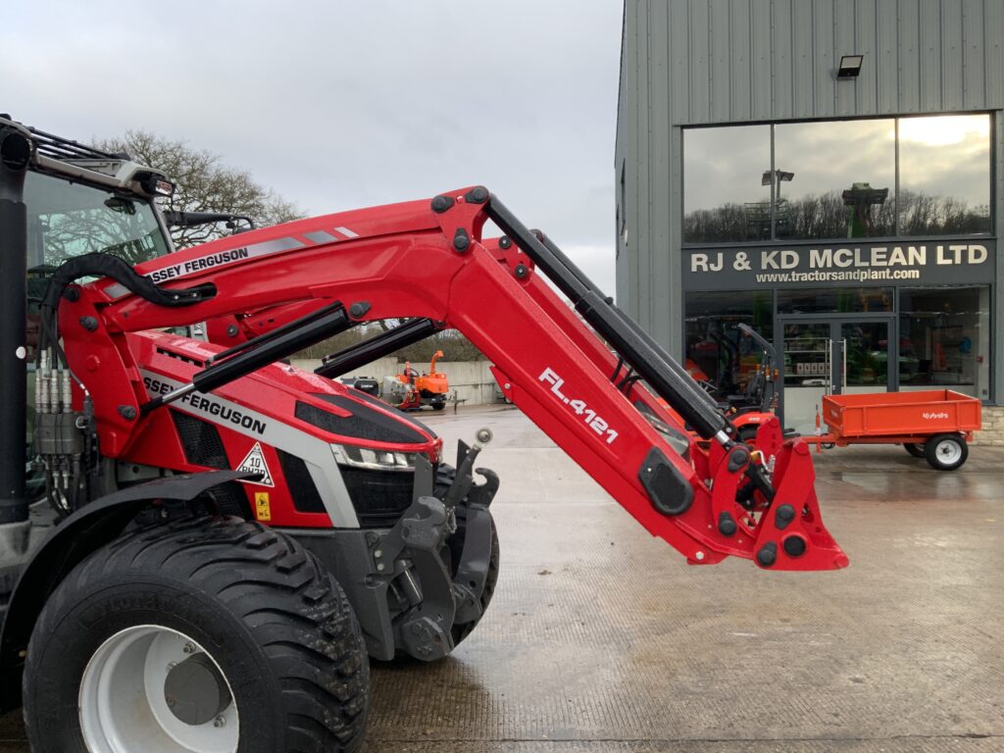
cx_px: 502
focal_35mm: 29
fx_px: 841
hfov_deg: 61.7
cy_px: 376
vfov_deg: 48.2
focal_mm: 3
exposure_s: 1/394
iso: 16
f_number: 1.8
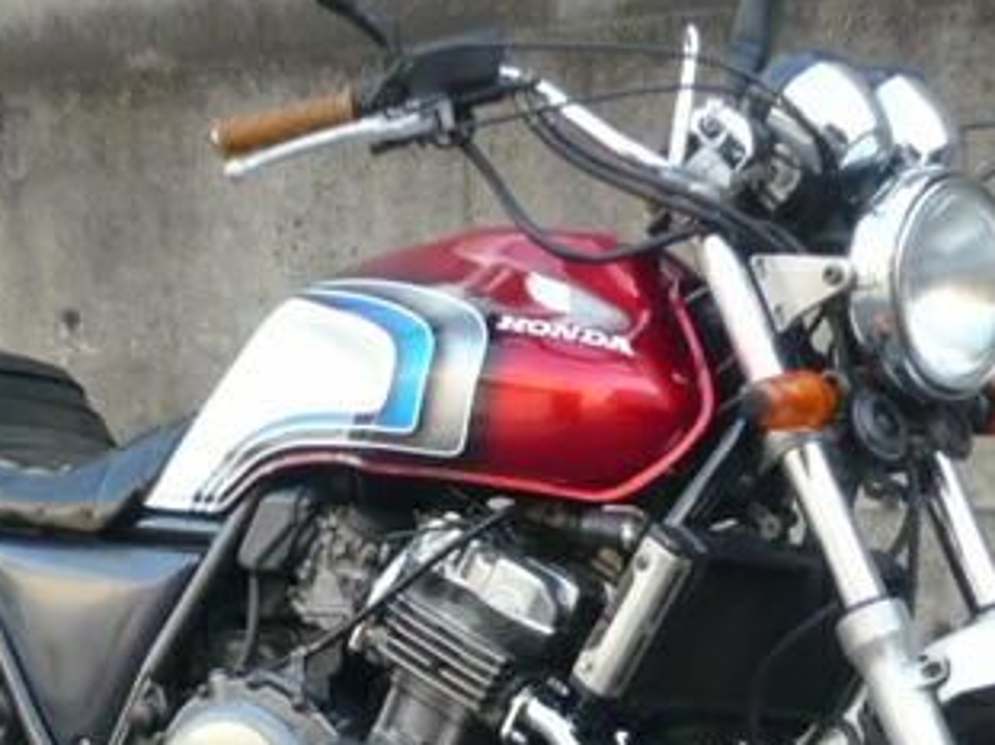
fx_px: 4023
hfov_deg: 14.1
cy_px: 604
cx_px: 464
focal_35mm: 140
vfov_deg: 10.6
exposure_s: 1/50
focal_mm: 7.4
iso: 100
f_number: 3.5
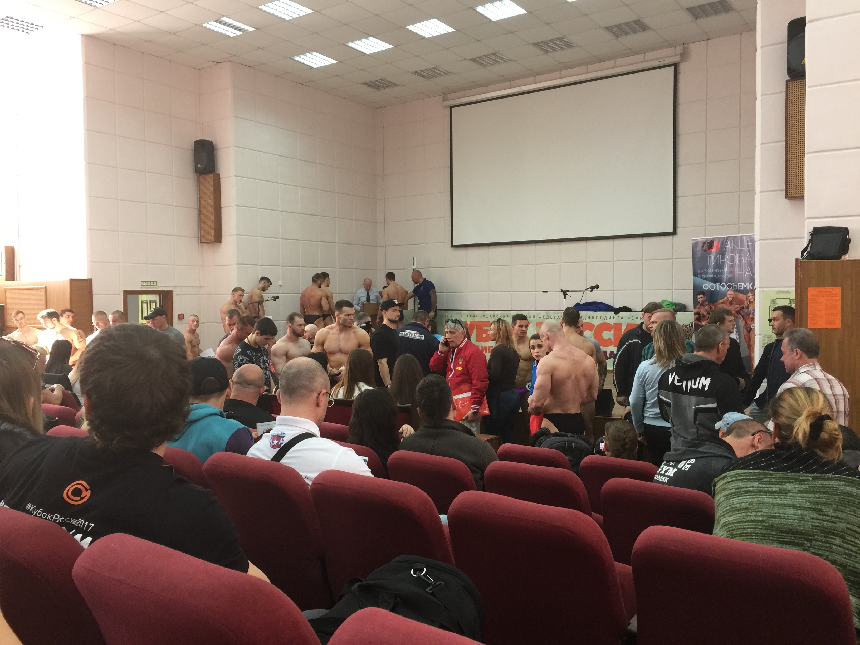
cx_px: 430
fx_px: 720
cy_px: 322
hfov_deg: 61.7
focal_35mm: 29
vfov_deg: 48.2
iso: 50
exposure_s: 1/33
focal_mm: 4.15
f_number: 2.2
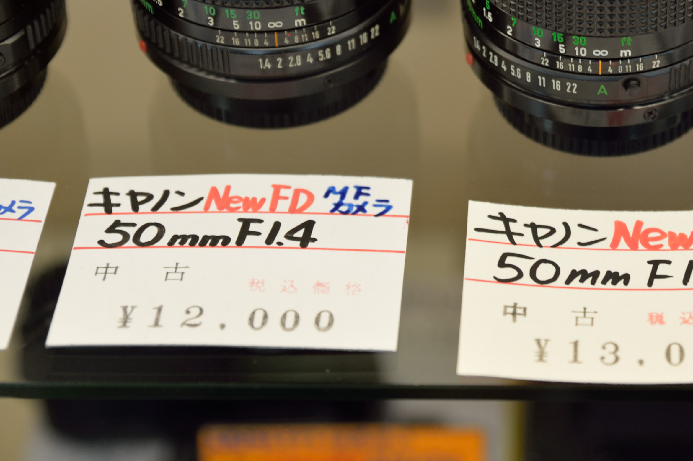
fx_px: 2828
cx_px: 618
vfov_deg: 9.3
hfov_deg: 13.8
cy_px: 41
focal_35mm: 147
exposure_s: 1/160
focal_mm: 70
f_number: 4
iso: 400
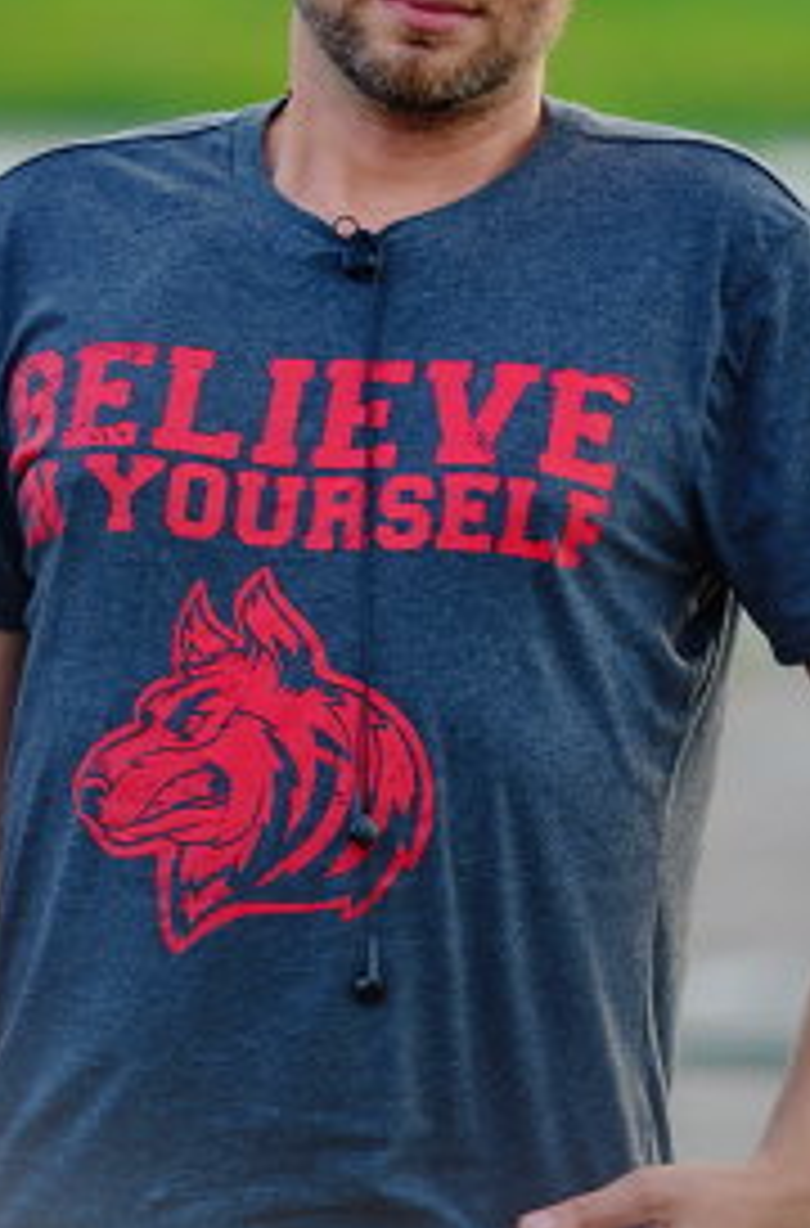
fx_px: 22003
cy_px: 364
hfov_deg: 2.1
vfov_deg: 3.2
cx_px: 394
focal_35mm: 647
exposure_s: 1/60
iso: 100
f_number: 5.6
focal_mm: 300
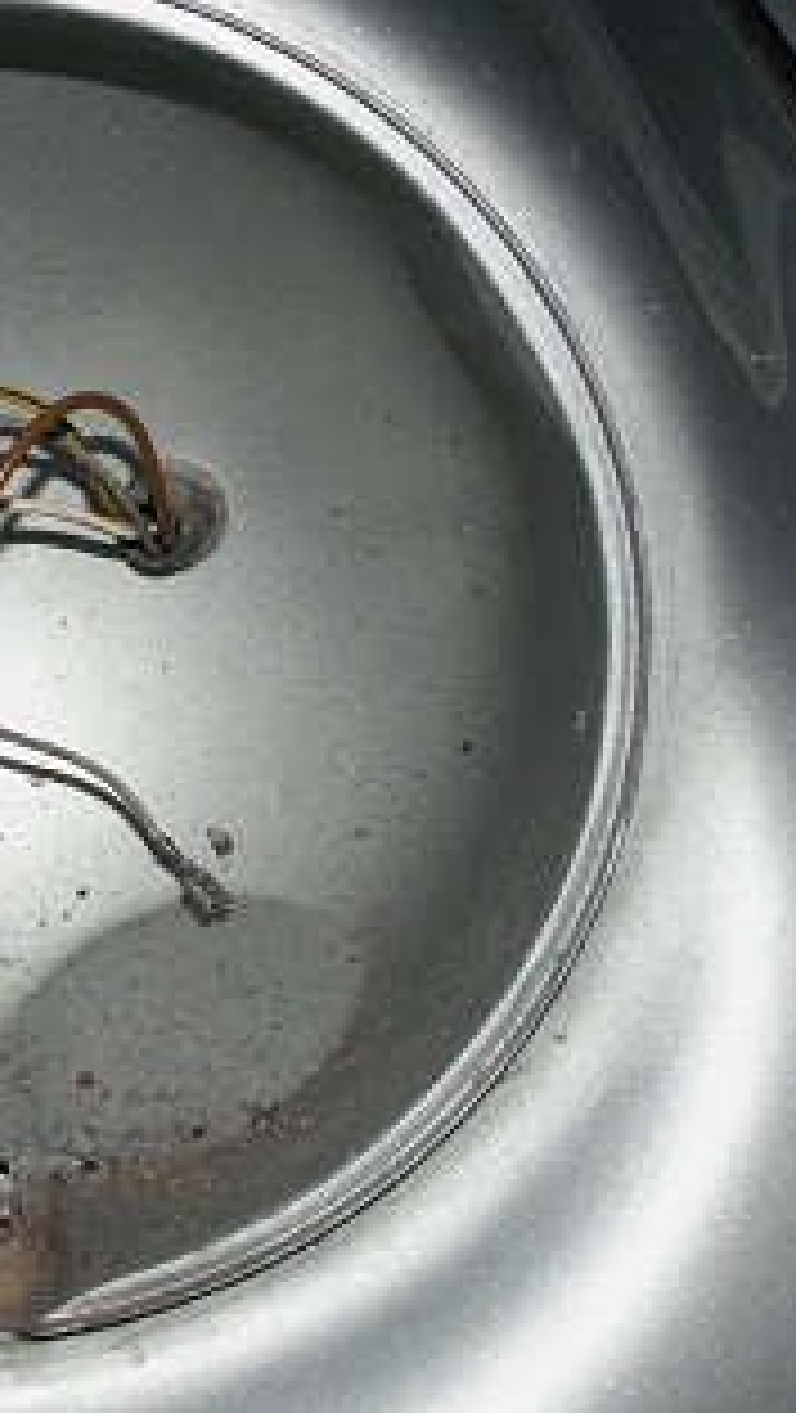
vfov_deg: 33.3
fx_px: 2360
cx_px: 11
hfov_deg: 18.7
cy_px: 704
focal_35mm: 63
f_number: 2.8
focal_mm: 7.19
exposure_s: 1/40
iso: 160
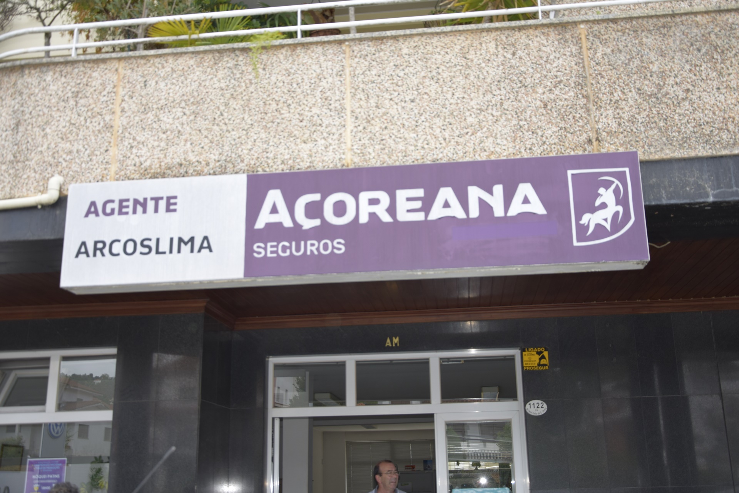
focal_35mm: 38
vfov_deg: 35.5
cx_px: 370
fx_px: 770
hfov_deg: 51.3
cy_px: 246
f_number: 4
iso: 100
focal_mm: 25
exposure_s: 1/125
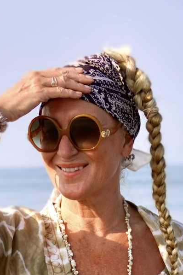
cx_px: 152
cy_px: 544
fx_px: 1571
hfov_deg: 6.7
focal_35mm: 206
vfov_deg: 9.4
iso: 100
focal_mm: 32
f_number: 5
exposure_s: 1/640
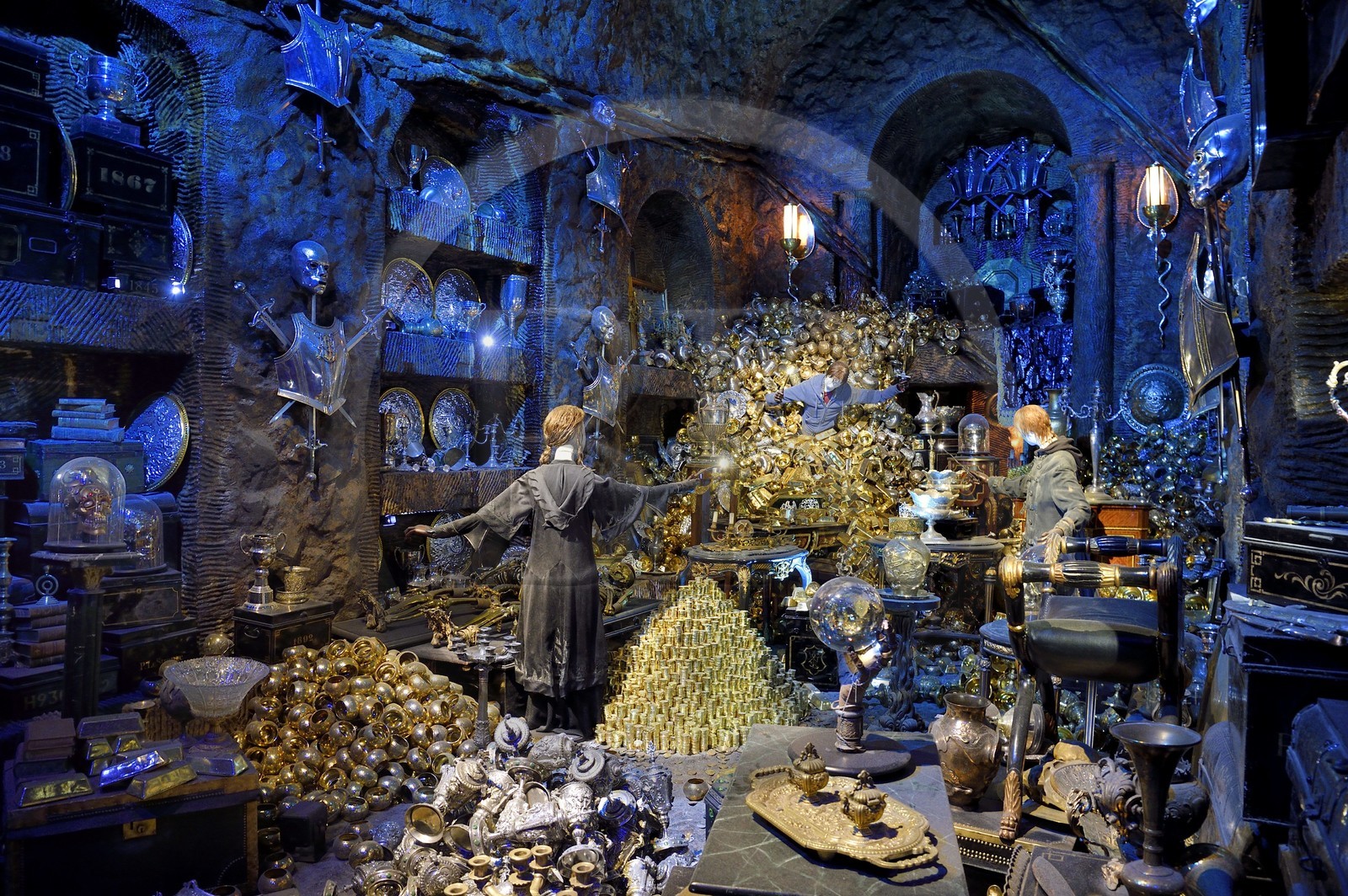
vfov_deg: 53.1
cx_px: 674
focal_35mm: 24
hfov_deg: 73.8
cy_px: 448
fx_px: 898
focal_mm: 24
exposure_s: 1/10
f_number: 6.3
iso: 2500
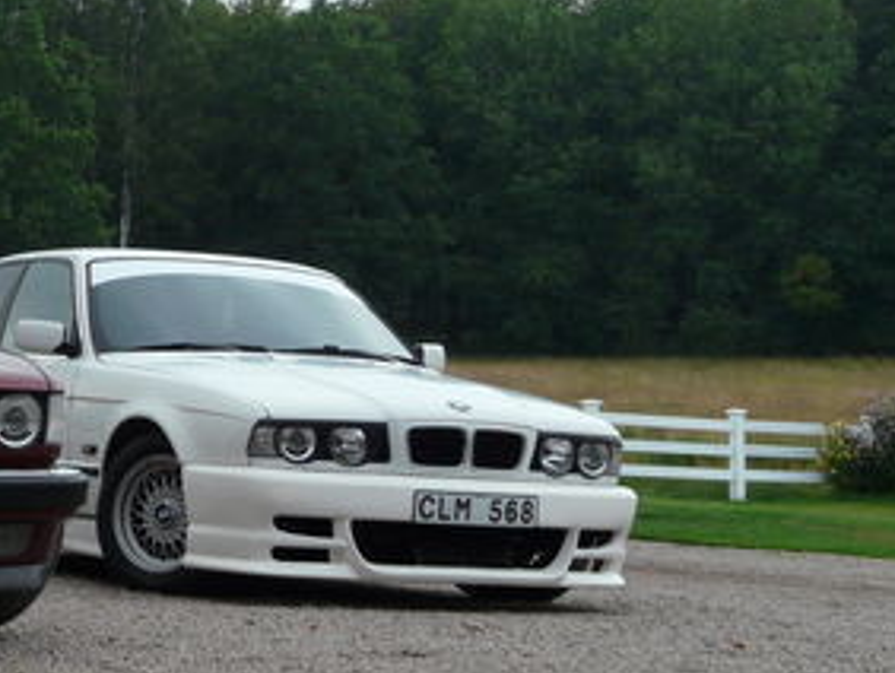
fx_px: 2407
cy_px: 295
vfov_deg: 15.9
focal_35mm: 93
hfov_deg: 20.4
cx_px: -6
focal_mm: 6.7
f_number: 4
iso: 100
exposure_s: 1/160
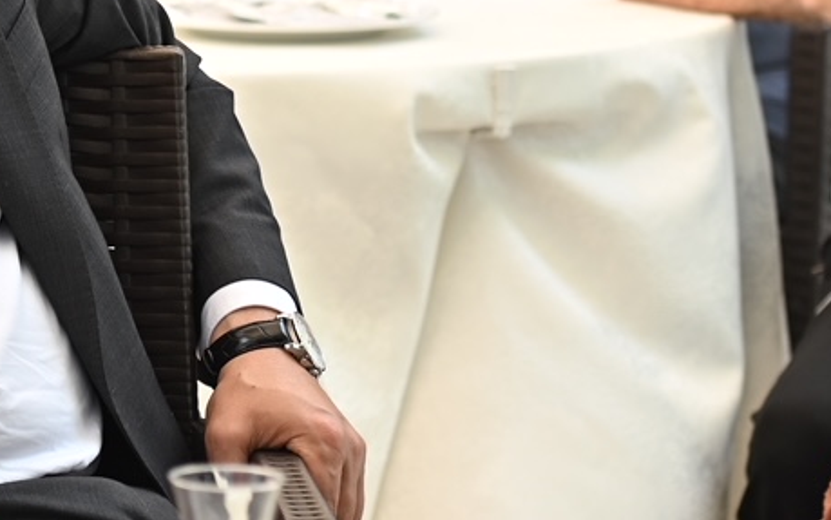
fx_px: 7271
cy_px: 13
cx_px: -42
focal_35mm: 321
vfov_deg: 4.1
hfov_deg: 6.5
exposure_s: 1/320
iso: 125
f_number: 2.8
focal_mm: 70
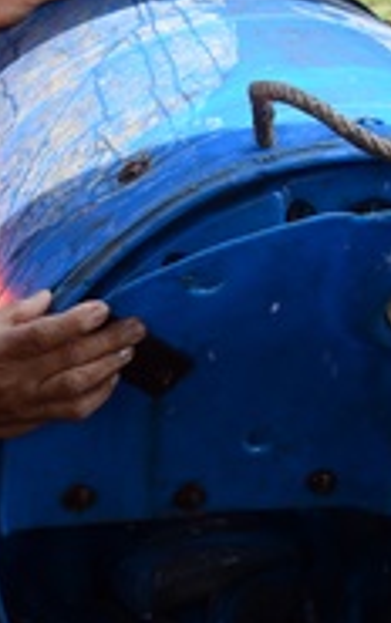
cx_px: 276
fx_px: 2007
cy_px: 436
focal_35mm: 118
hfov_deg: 11.1
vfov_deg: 17.6
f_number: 6.3
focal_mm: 22
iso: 200
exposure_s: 1/250
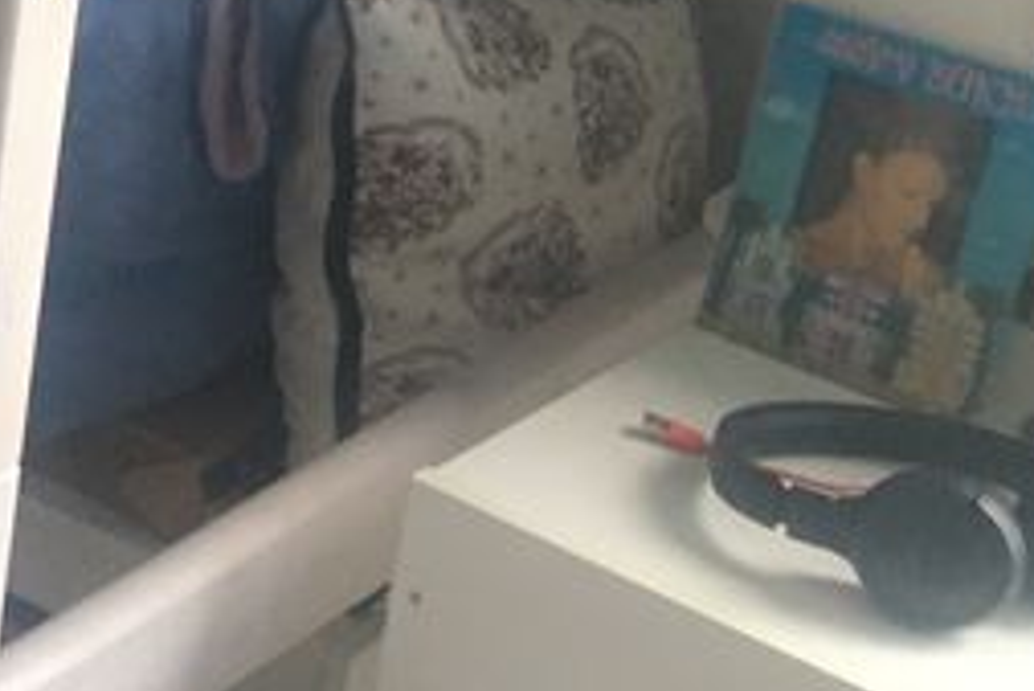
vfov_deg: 11.1
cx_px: -785
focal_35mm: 119
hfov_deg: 15.1
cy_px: -294
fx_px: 3420
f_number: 2.2
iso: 80
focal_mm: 4.15
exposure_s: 1/17
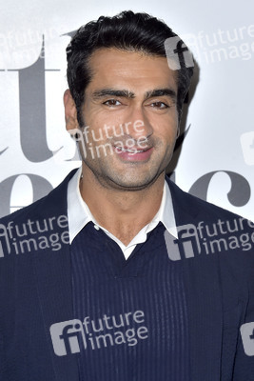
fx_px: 1427
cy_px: 190
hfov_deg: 10.2
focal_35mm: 135
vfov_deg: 15.2
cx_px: 127
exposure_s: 1/250
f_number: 7.1
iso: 320
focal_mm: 135
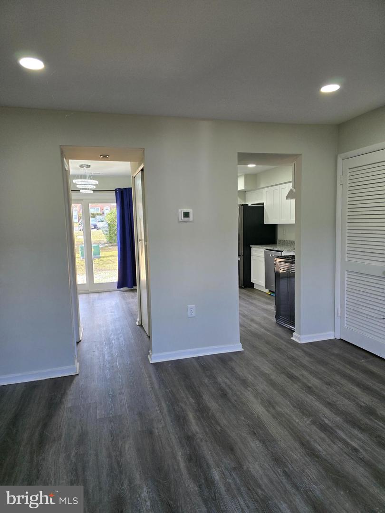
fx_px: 341
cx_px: 192
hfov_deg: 58.9
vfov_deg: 73.9
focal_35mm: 23
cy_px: 256
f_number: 1.7
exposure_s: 1/180
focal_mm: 6.3
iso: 80
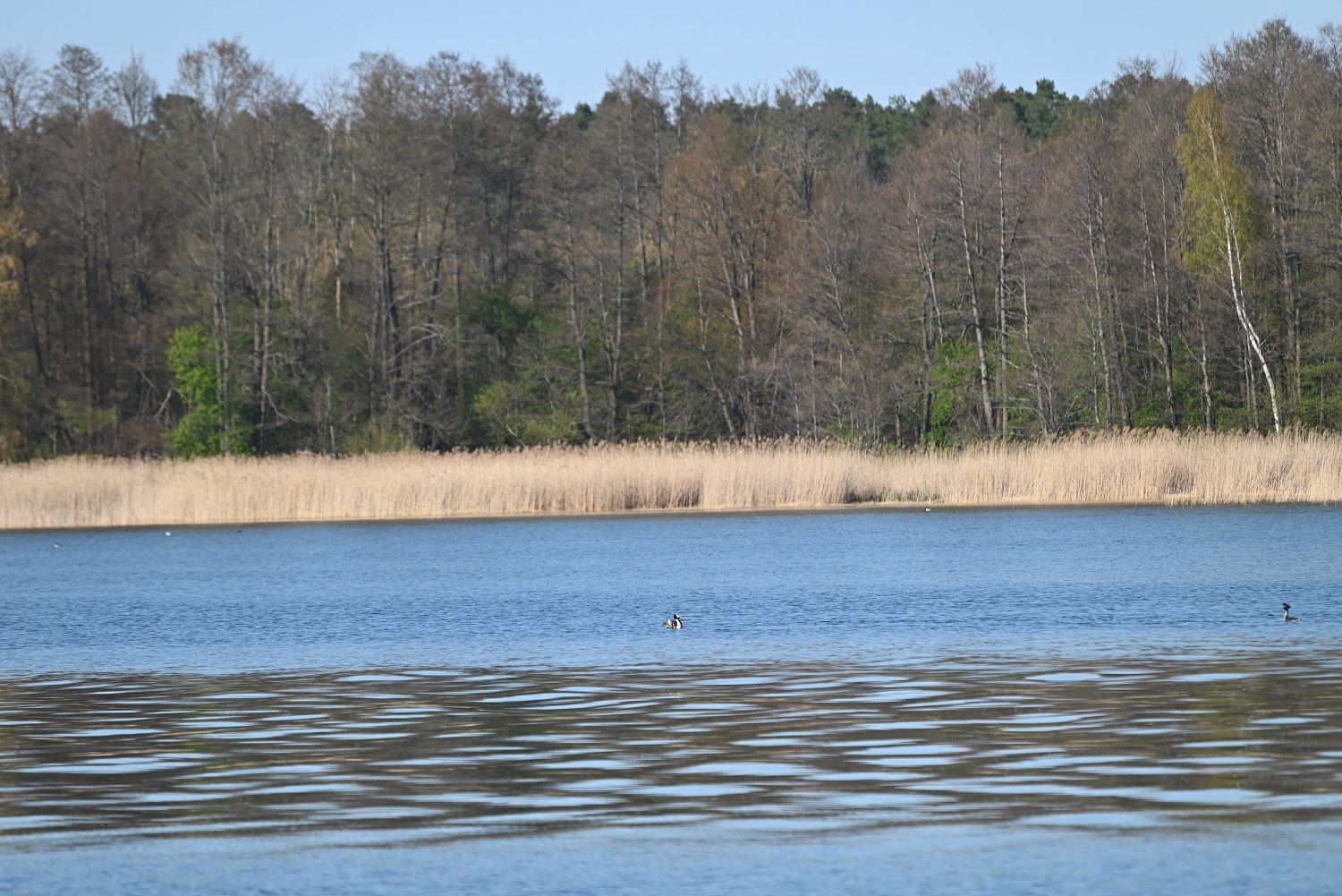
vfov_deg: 4.6
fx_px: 11186
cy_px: 448
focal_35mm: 300
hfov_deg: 6.9
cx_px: 671
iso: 220
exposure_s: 1/1000
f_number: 5.6
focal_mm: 300
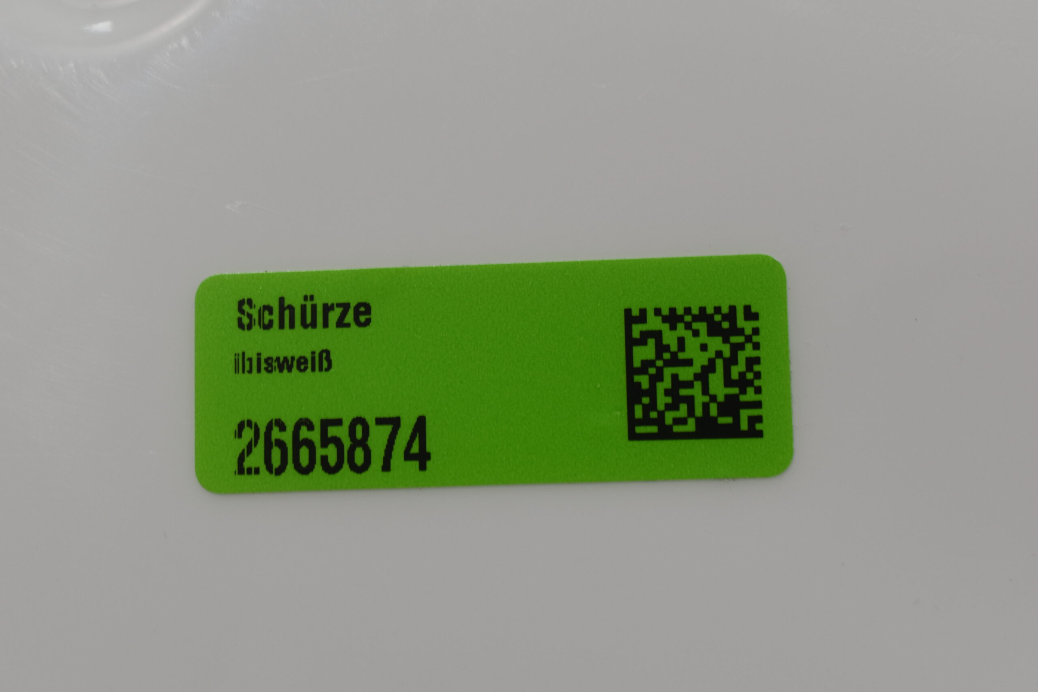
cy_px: 346
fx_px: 1730
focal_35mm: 60
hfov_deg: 33.4
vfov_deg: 22.6
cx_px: 519
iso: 320
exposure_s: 1/60
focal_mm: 40
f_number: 8
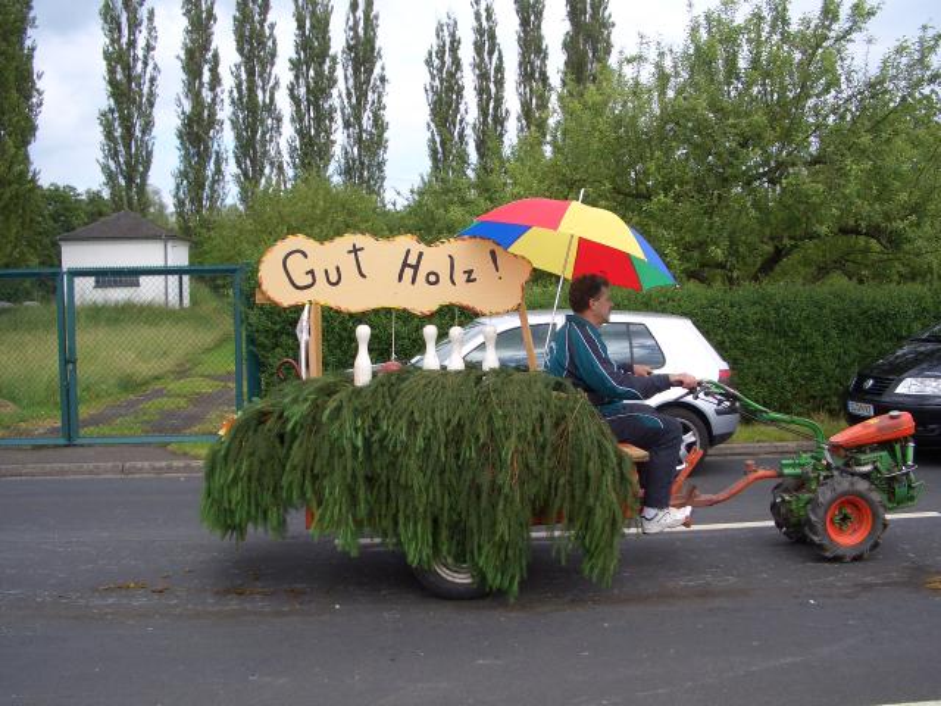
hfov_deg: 52.6
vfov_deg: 40.7
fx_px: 951
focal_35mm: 35
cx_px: 470
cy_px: 353
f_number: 4.3
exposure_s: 1/500
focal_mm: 5.8
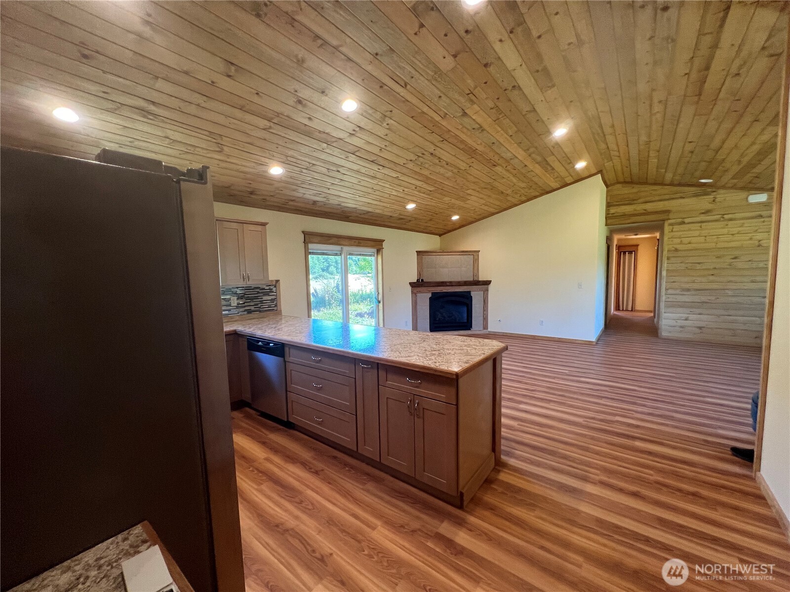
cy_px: 296
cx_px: 395
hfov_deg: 106.2
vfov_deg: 89.9
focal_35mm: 13
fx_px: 297
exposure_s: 1/120
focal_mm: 1.57
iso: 200
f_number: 1.8
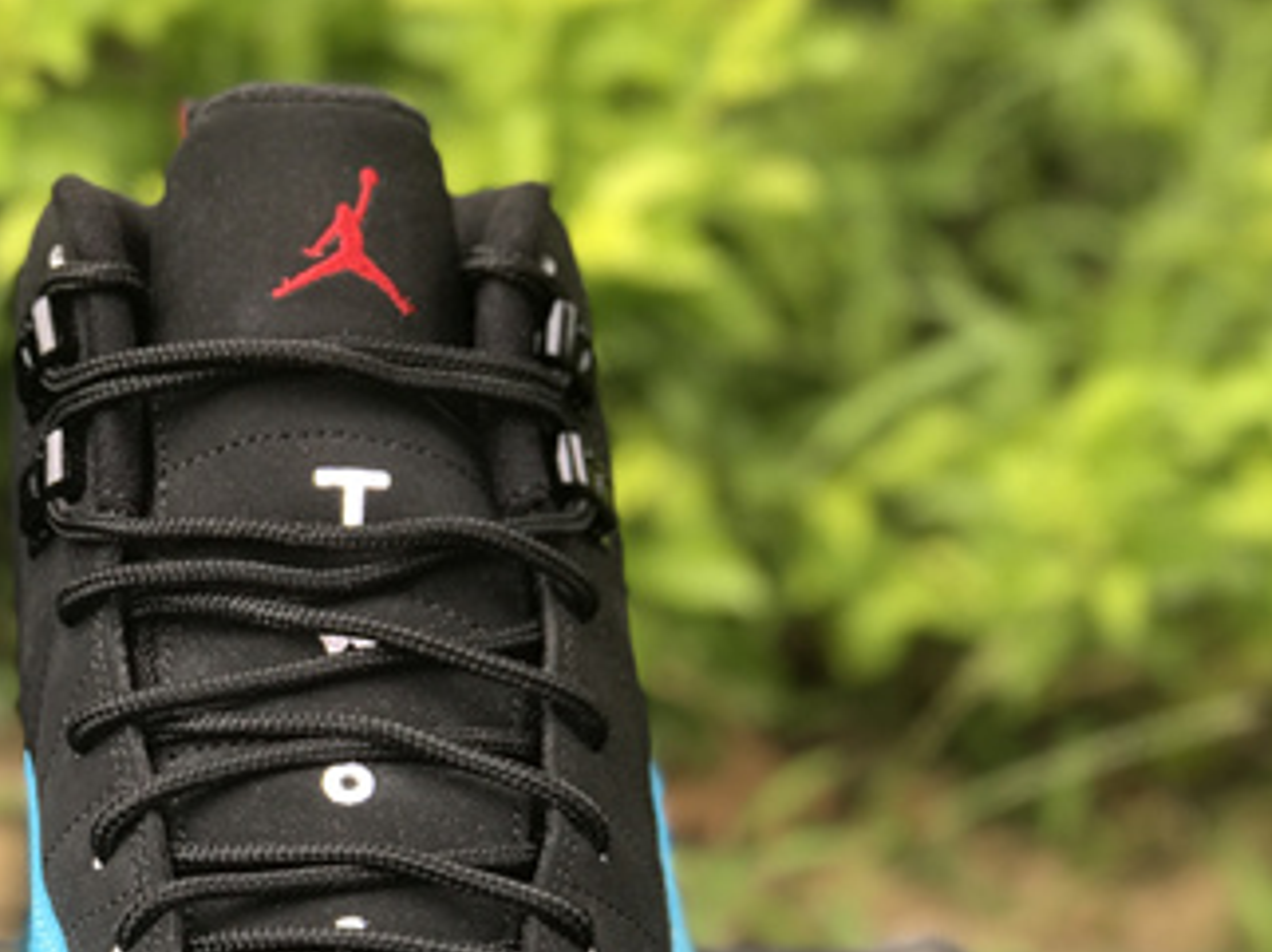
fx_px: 4810
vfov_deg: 11.2
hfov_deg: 14.8
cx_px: -36
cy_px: 855
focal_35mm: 131
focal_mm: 6.6
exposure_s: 1/100
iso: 20
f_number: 2.8
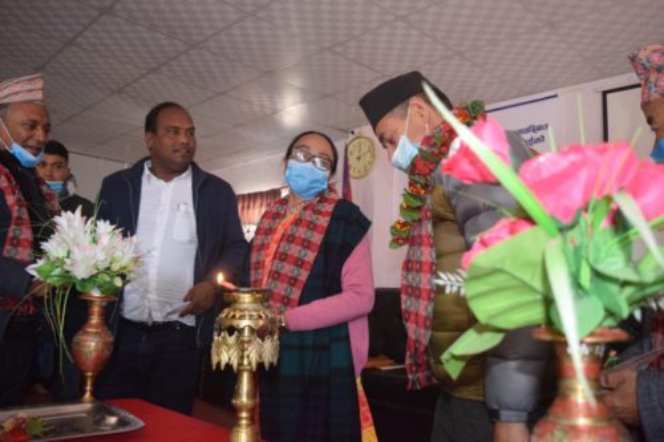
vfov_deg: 43.6
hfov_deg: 61.9
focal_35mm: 30
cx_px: 332
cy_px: 221
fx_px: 553
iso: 1100
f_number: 3.5
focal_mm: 20
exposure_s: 1/60
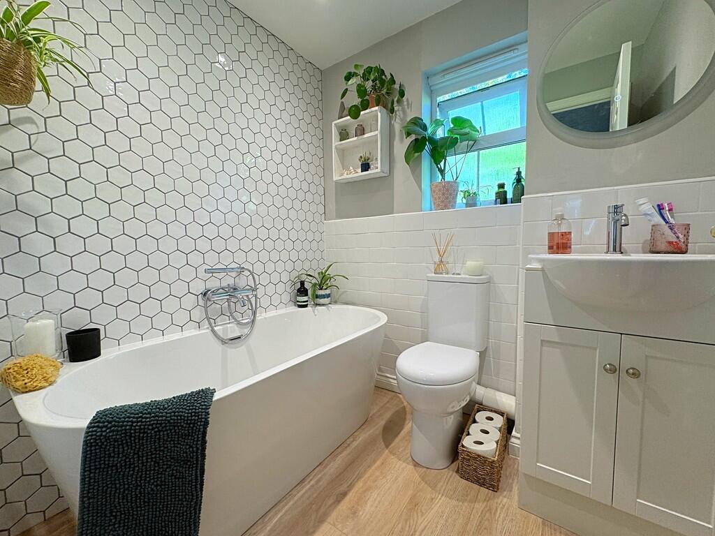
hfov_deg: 102.1
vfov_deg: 85.7
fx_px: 289
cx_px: 358
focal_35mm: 14
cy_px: 268
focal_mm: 2.22
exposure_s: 1/100
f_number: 2.2
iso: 125
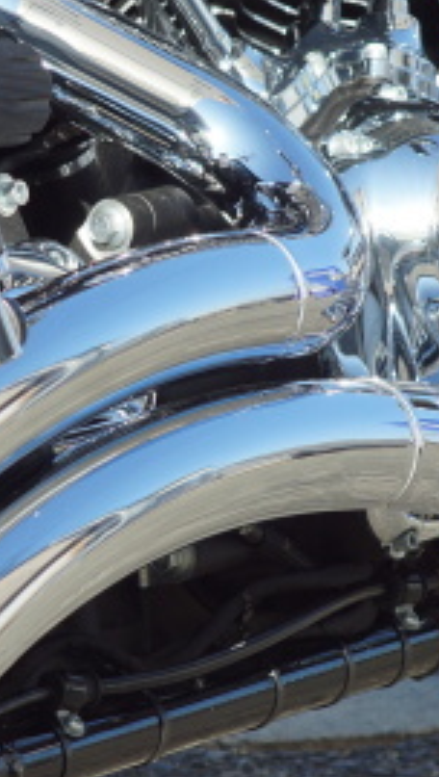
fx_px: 8075
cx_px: 58
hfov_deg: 3.1
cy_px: 442
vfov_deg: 5.5
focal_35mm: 392
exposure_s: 1/250
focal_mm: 85
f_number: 6.3
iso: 100
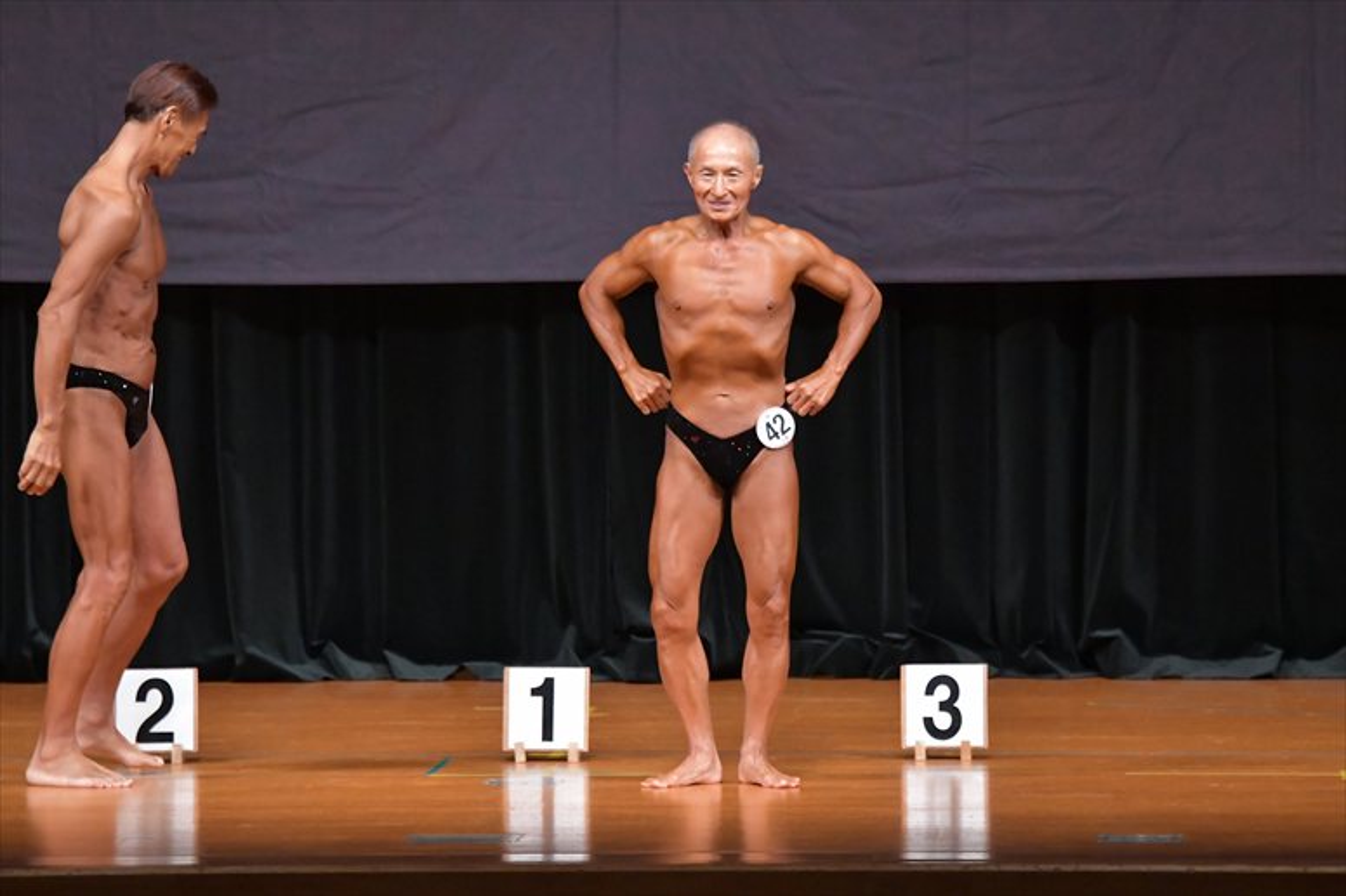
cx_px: 673
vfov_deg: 5.4
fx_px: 9530
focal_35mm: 255
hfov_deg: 8.1
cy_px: 448
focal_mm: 170
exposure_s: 1/400
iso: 6400
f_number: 5.6
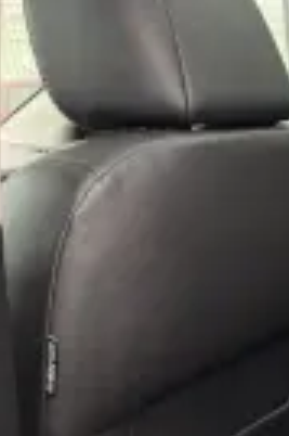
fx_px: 809
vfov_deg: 28.3
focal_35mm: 67
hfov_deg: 16.7
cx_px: 529
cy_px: 436
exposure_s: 1/121
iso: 200
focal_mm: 6.76
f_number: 1.78
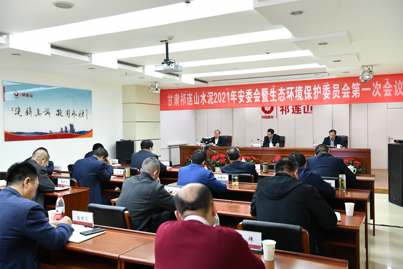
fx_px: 381
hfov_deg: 55.8
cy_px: 134
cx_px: 202
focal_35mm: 34
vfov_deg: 38.9
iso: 1600
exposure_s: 1/40
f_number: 5.6
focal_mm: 34
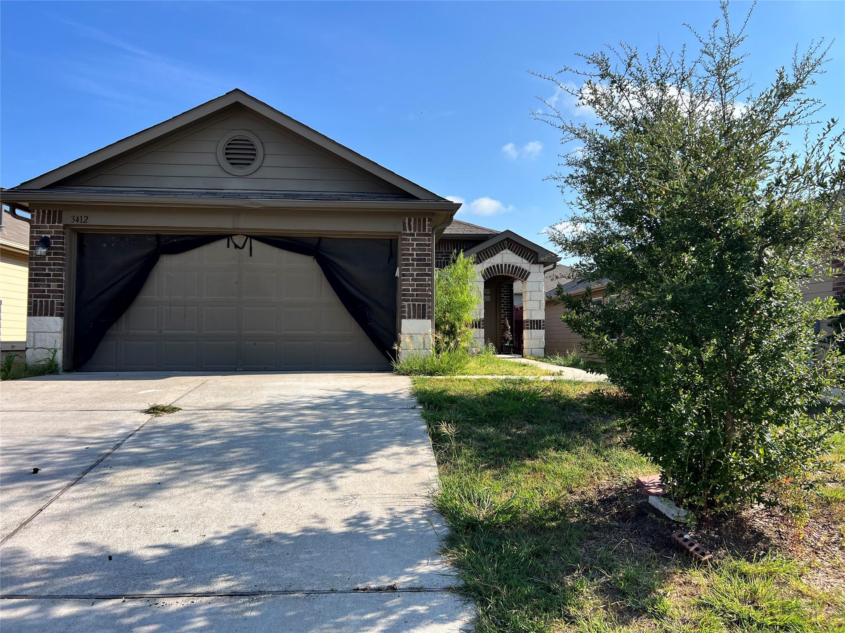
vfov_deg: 53.1
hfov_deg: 67.3
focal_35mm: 26
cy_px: 316
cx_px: 422
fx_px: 635
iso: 50
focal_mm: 5.7
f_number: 1.5
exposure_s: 1/3077
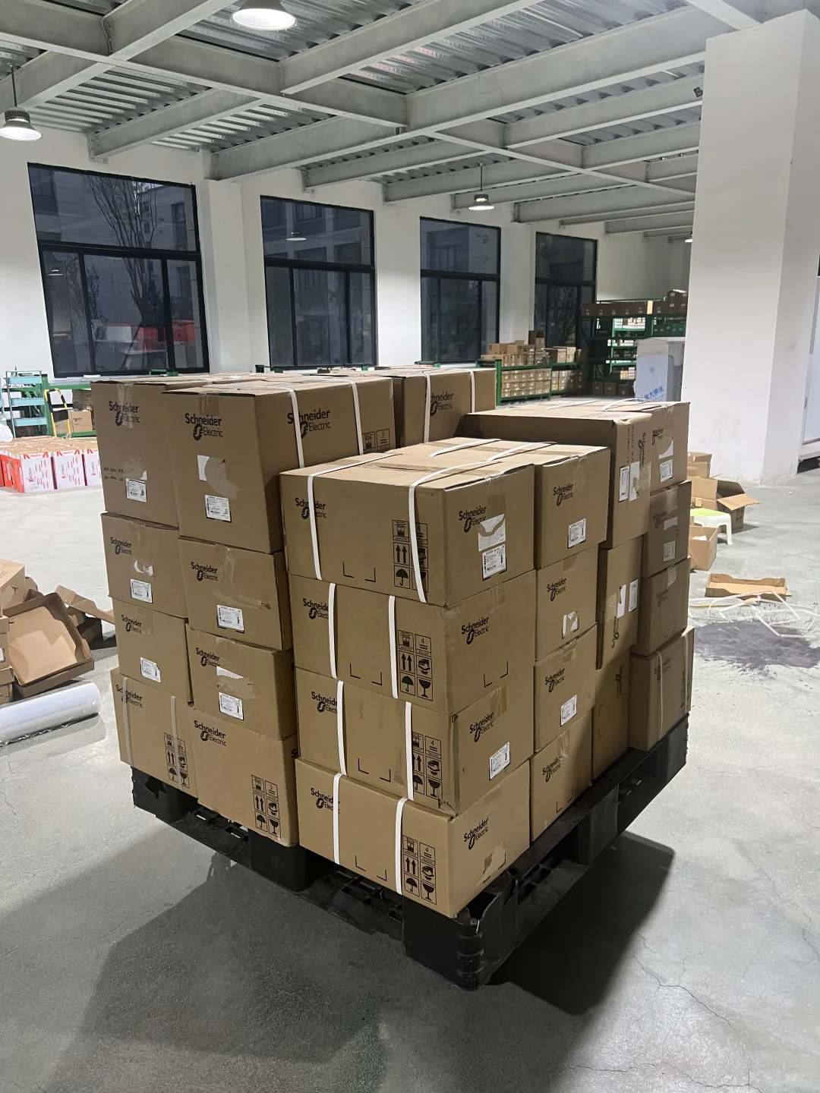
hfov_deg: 53.1
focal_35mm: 26
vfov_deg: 67.3
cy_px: 546
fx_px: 821
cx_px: 410
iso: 125
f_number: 1.5
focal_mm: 5.7
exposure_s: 1/50
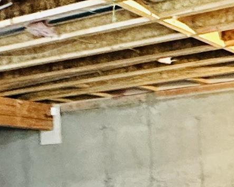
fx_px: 658
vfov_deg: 15.8
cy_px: 207
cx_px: 169
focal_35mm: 95
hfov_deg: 20.0
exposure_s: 1/30
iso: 1000
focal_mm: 2.22
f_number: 2.2
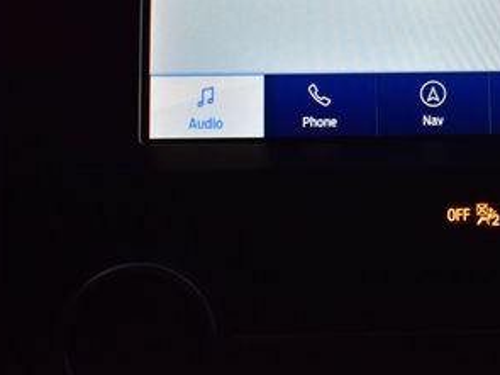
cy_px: 34
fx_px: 1040
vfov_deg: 20.0
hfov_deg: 26.0
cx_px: 469
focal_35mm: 72
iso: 400
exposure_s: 1/80
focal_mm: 23
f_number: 8
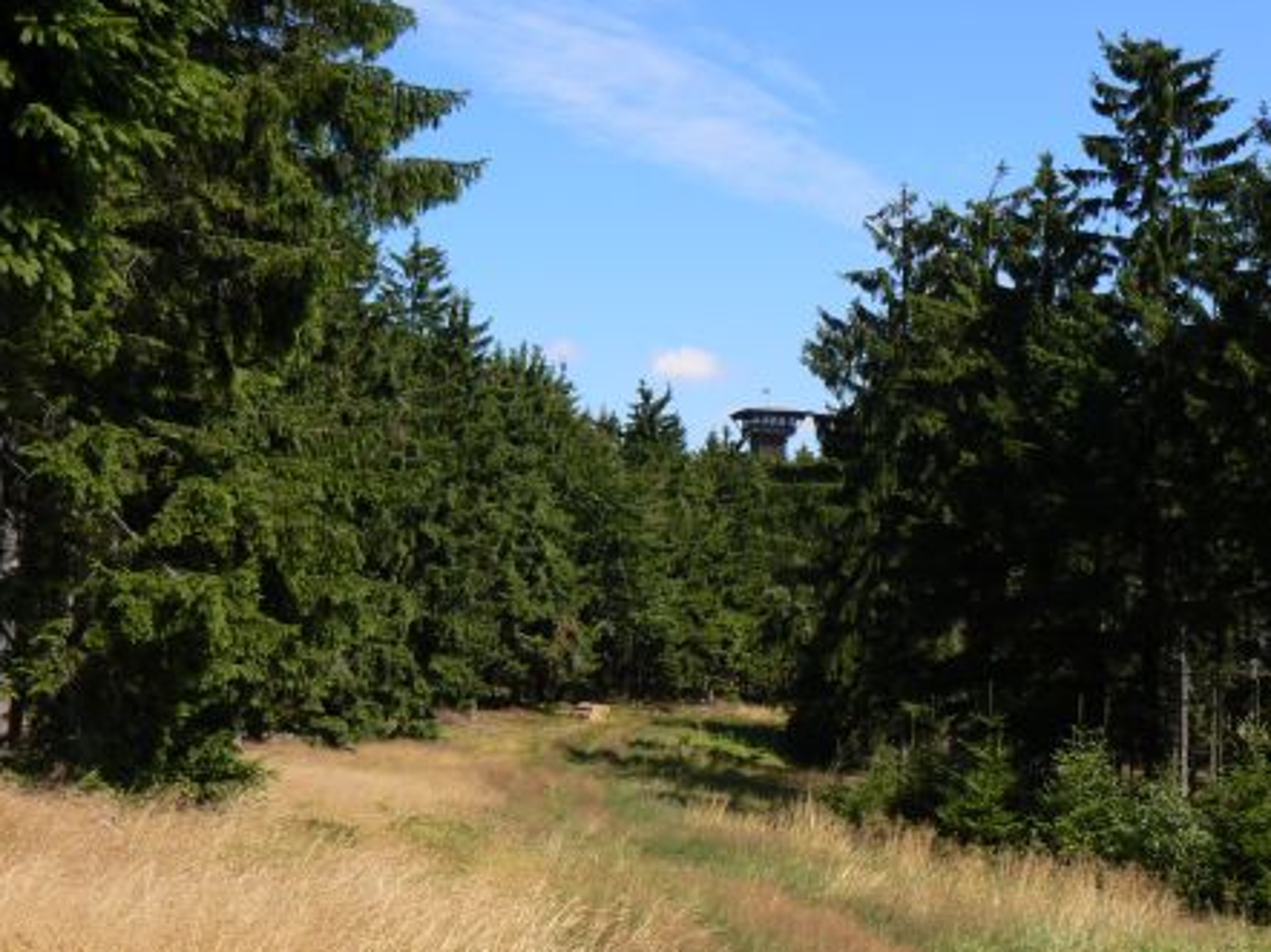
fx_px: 2202
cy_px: 473
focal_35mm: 60
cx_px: 710
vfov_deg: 24.4
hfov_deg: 32.2
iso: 80
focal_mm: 8.8
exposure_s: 1/400
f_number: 5.6
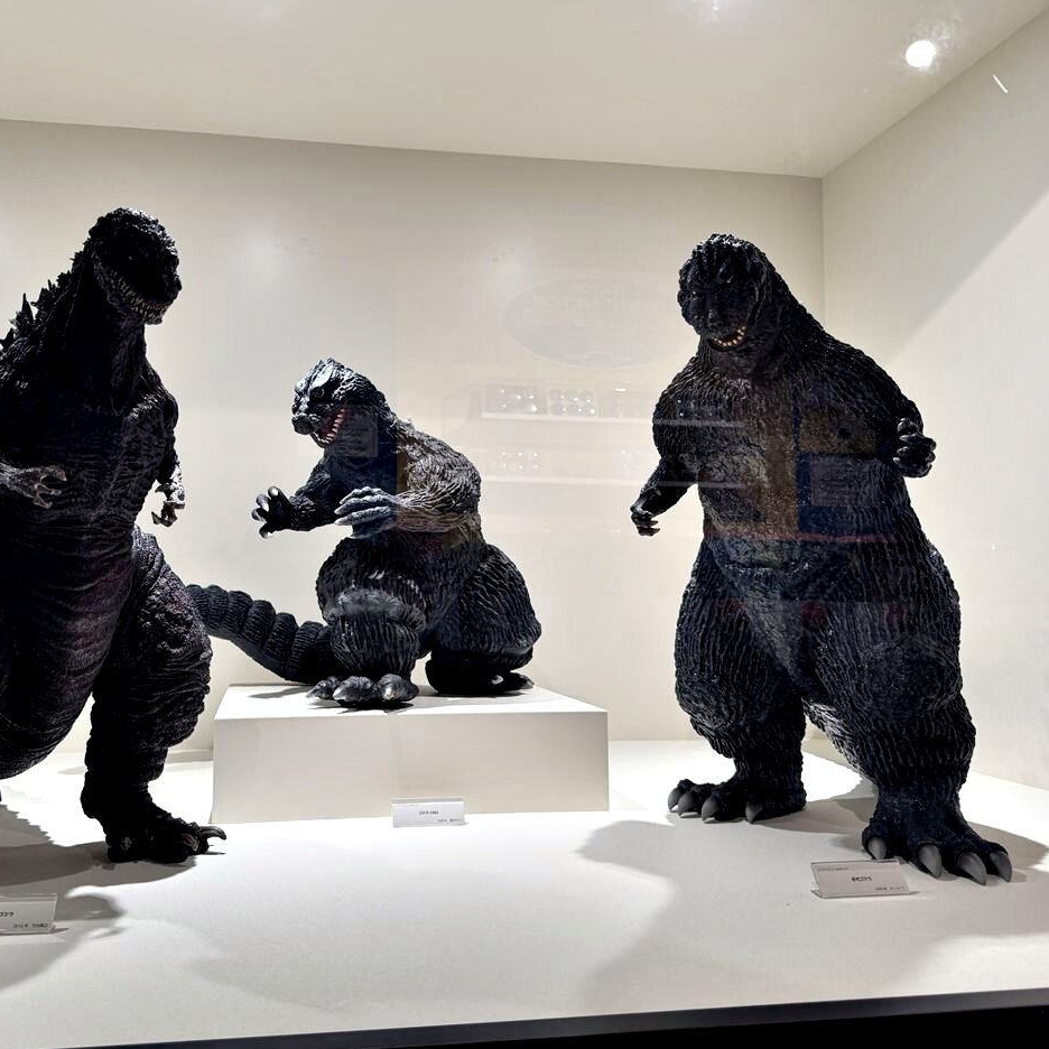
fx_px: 994
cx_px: 425
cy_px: 524
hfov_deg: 55.3
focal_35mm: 29
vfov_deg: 55.6
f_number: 1.8
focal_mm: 6.8
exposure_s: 1/121
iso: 125
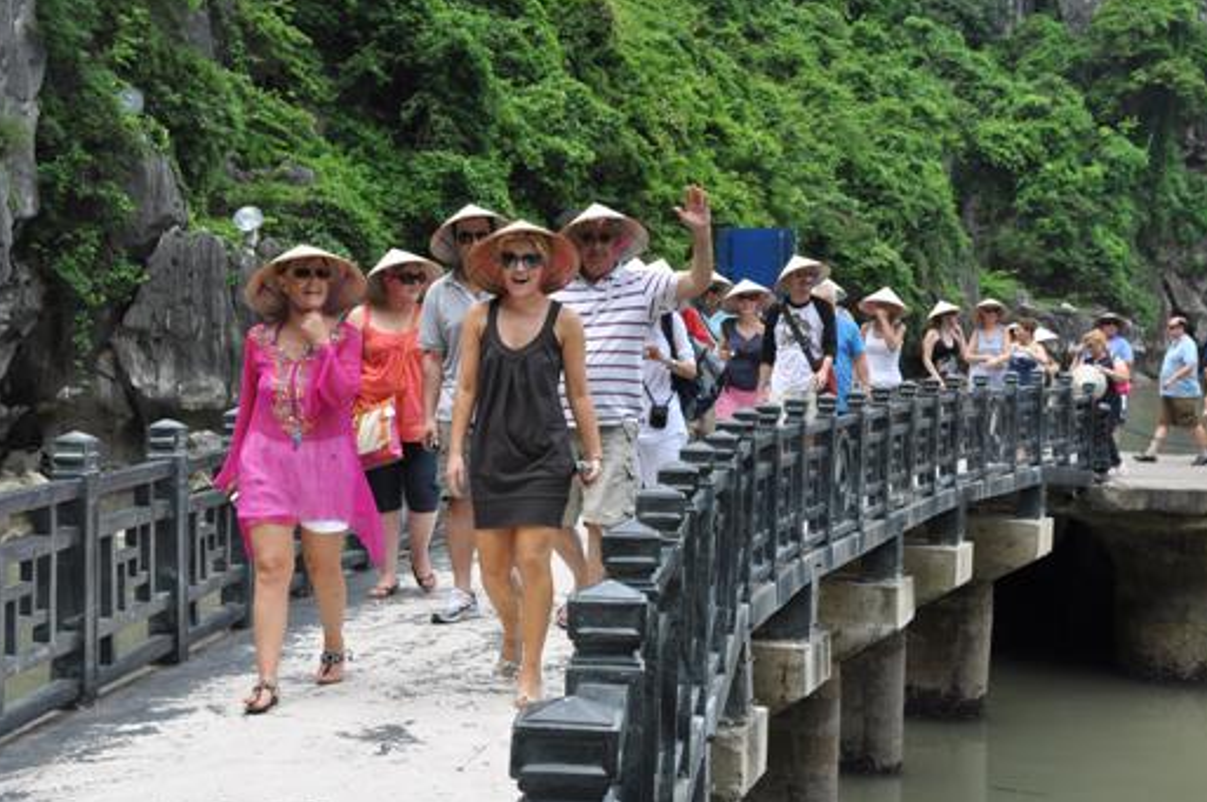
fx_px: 2063
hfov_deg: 32.6
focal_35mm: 62
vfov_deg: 22.0
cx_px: 671
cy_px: 416
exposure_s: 1/250
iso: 250
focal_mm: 35
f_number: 8
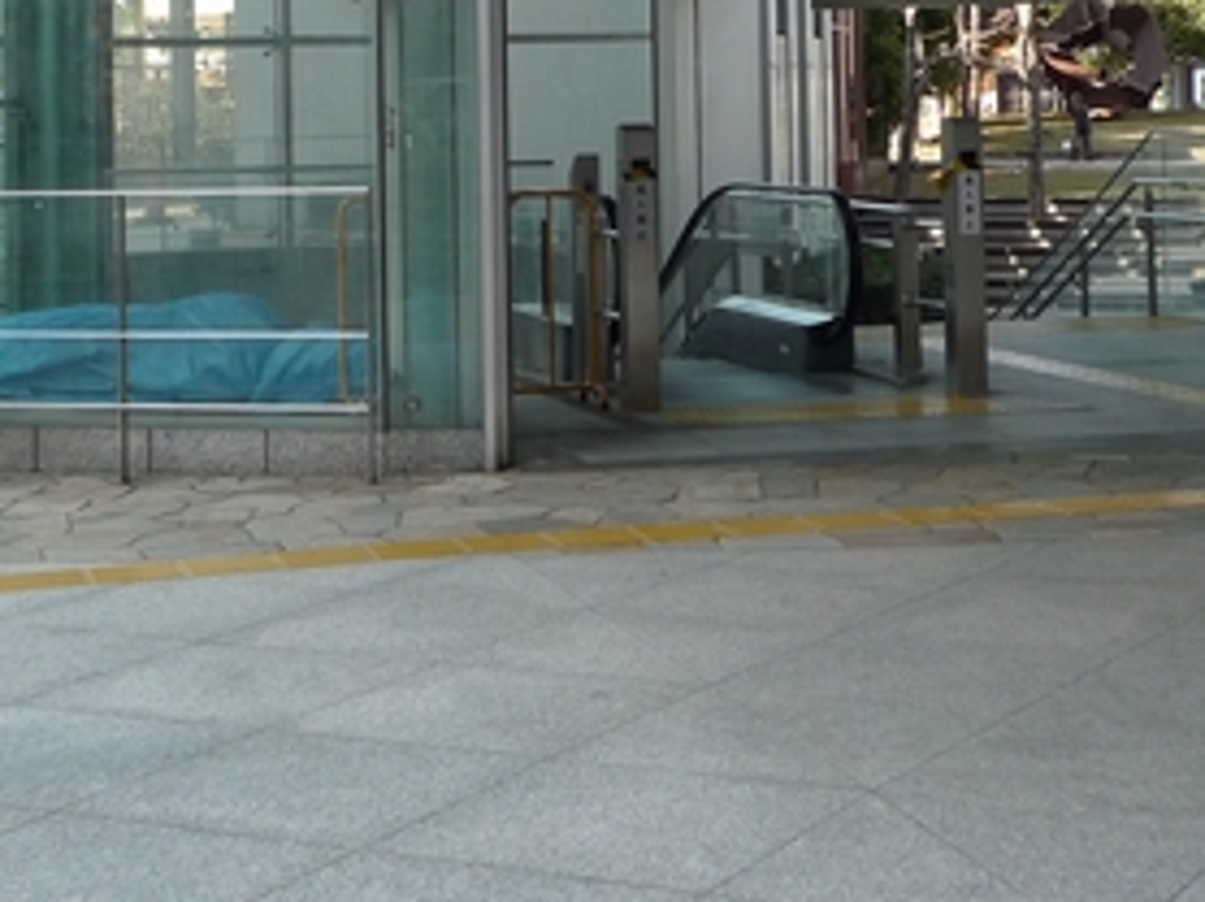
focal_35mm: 80
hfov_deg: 24.4
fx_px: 2782
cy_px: 35
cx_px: 572
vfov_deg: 18.0
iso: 200
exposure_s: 1/400
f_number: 3.2
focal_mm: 7.9
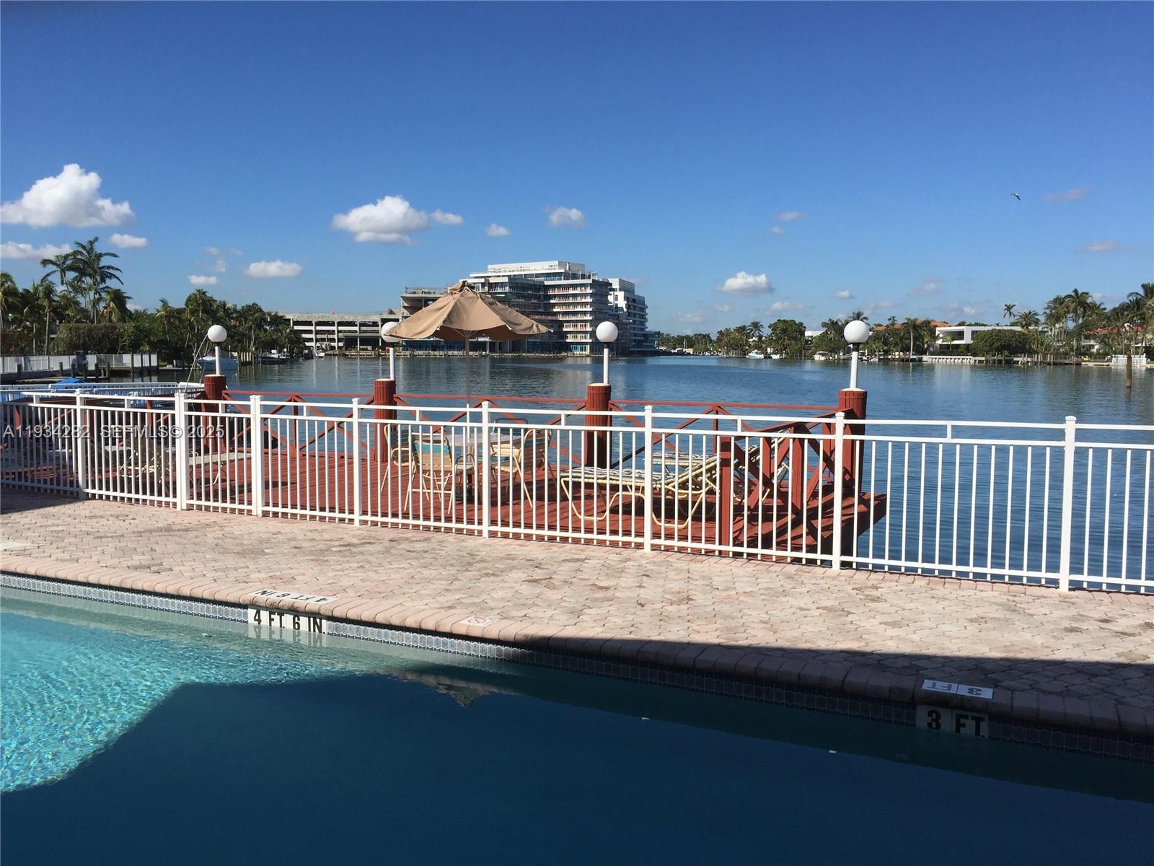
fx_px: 967
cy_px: 433
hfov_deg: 61.7
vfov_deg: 48.2
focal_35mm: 29
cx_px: 577
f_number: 2.2
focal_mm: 4.15
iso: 32
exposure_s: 1/3300
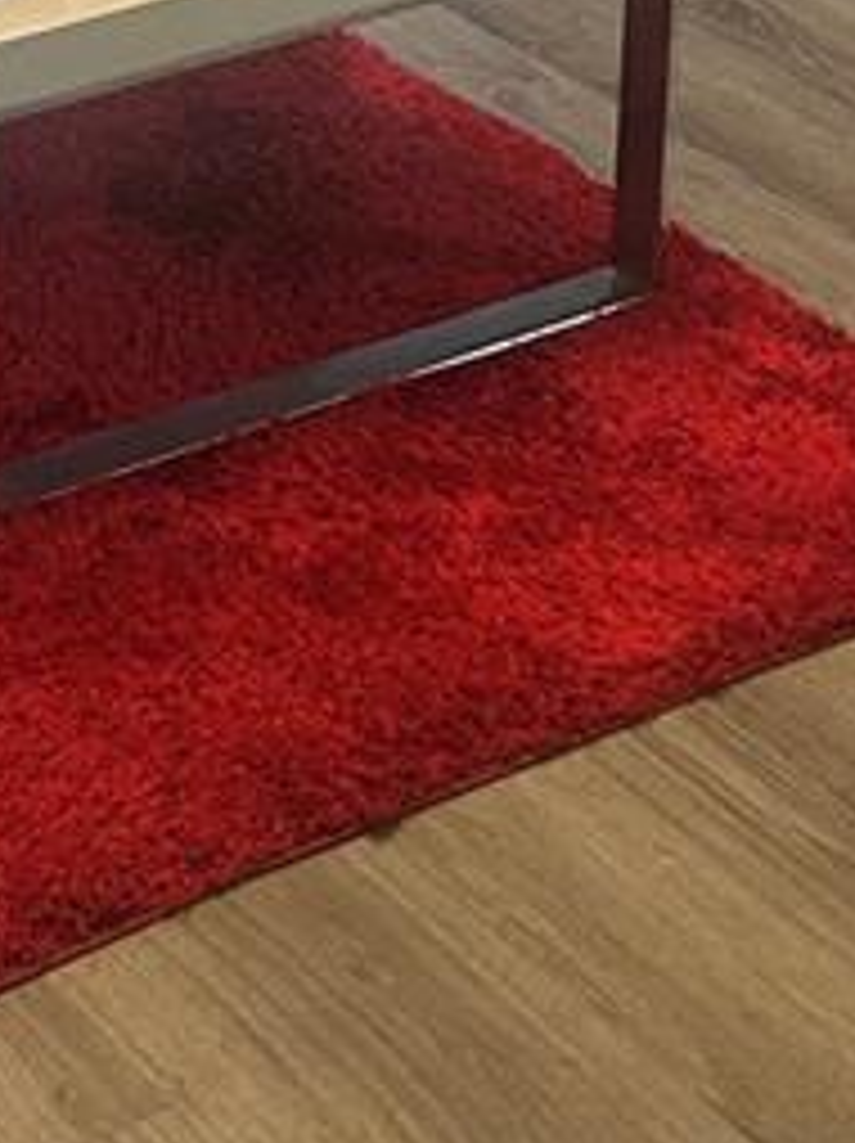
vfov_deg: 15.5
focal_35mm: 123
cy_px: -212
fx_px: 4058
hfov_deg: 11.8
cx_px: -94
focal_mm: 5.7
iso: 160
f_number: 1.5
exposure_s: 1/60
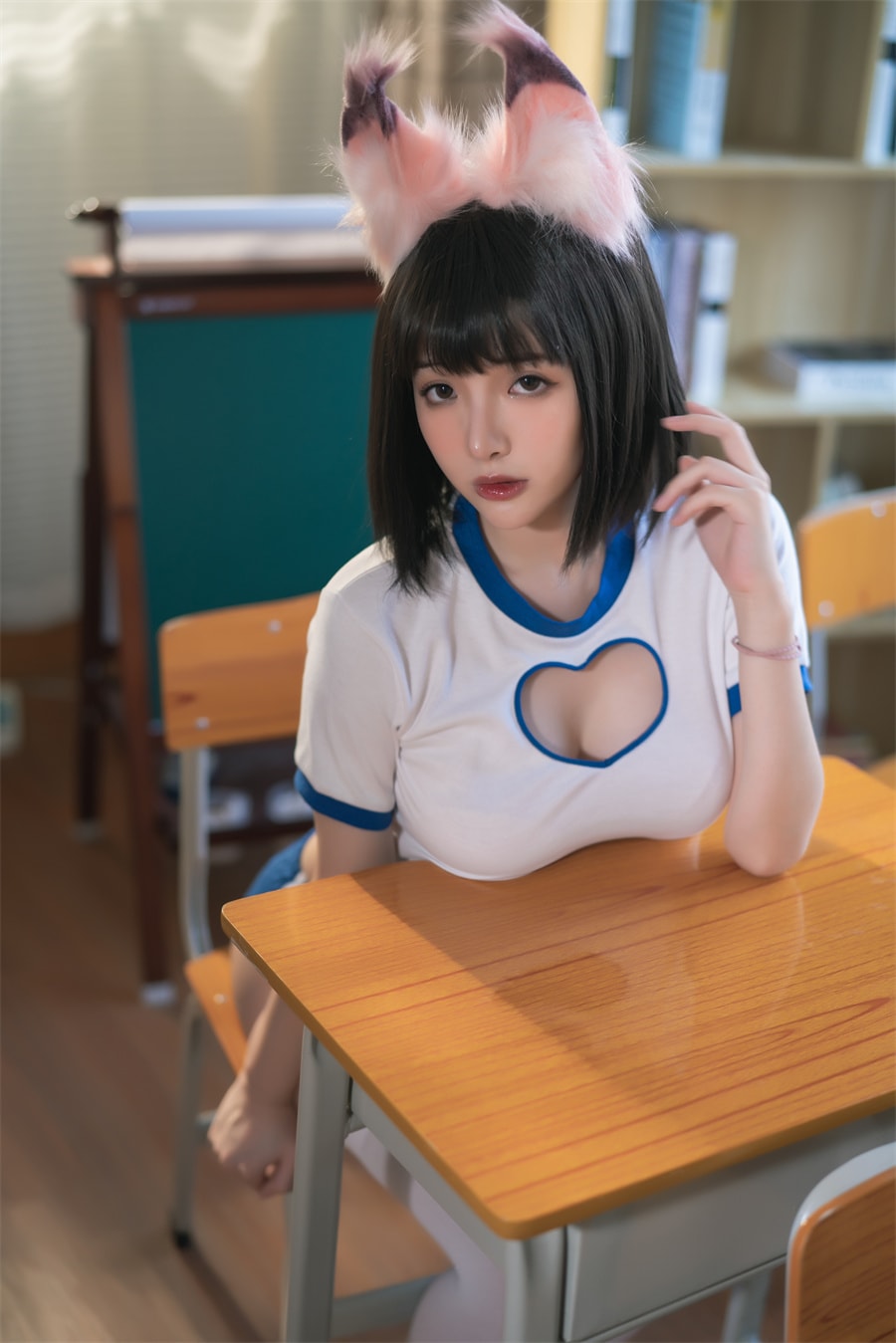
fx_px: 1866
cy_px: 672
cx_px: 448
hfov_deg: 27.0
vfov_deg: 39.6
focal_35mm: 50
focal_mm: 50
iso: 400
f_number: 1.6
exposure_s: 1/125
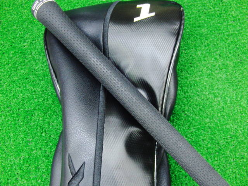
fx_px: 265
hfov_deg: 50.1
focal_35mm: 37
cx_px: 124
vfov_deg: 38.7
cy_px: 93
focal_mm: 6.42
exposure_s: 1/15
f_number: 3.6
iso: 400
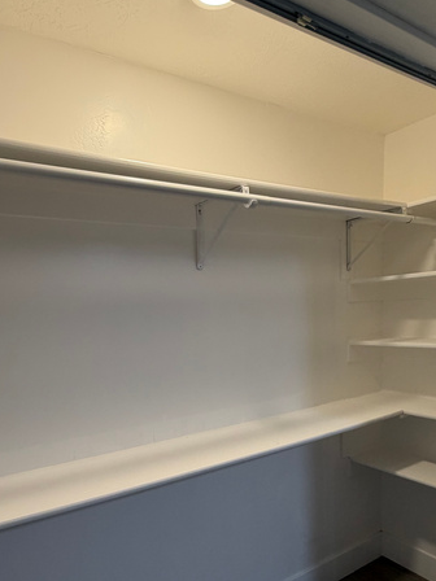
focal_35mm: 24
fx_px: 403
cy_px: 355
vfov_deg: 70.7
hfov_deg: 56.4
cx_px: 178
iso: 320
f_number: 2.2
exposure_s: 1/120
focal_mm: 2.22
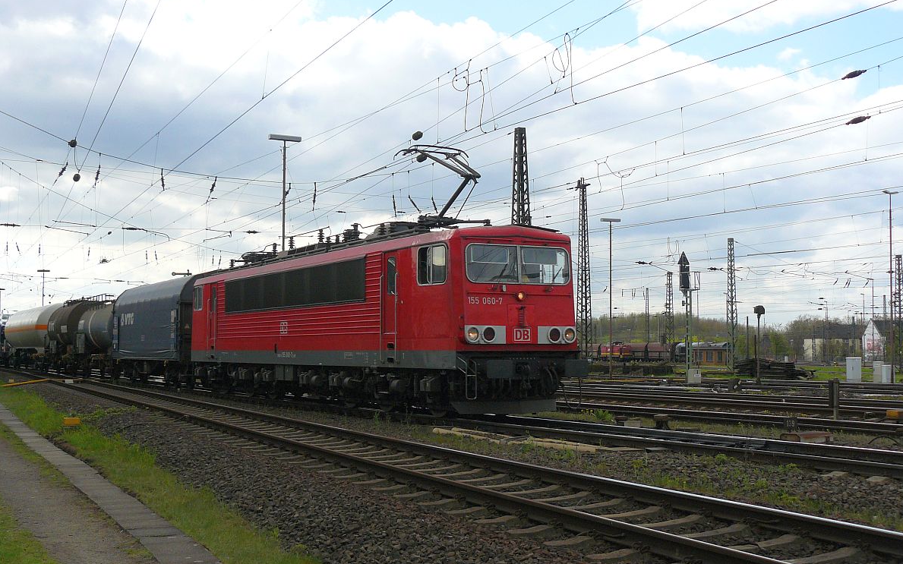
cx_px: 454
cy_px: 276
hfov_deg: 43.5
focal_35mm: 46
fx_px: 1132
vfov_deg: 28.0
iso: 100
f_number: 4
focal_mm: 7.1
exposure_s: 1/640
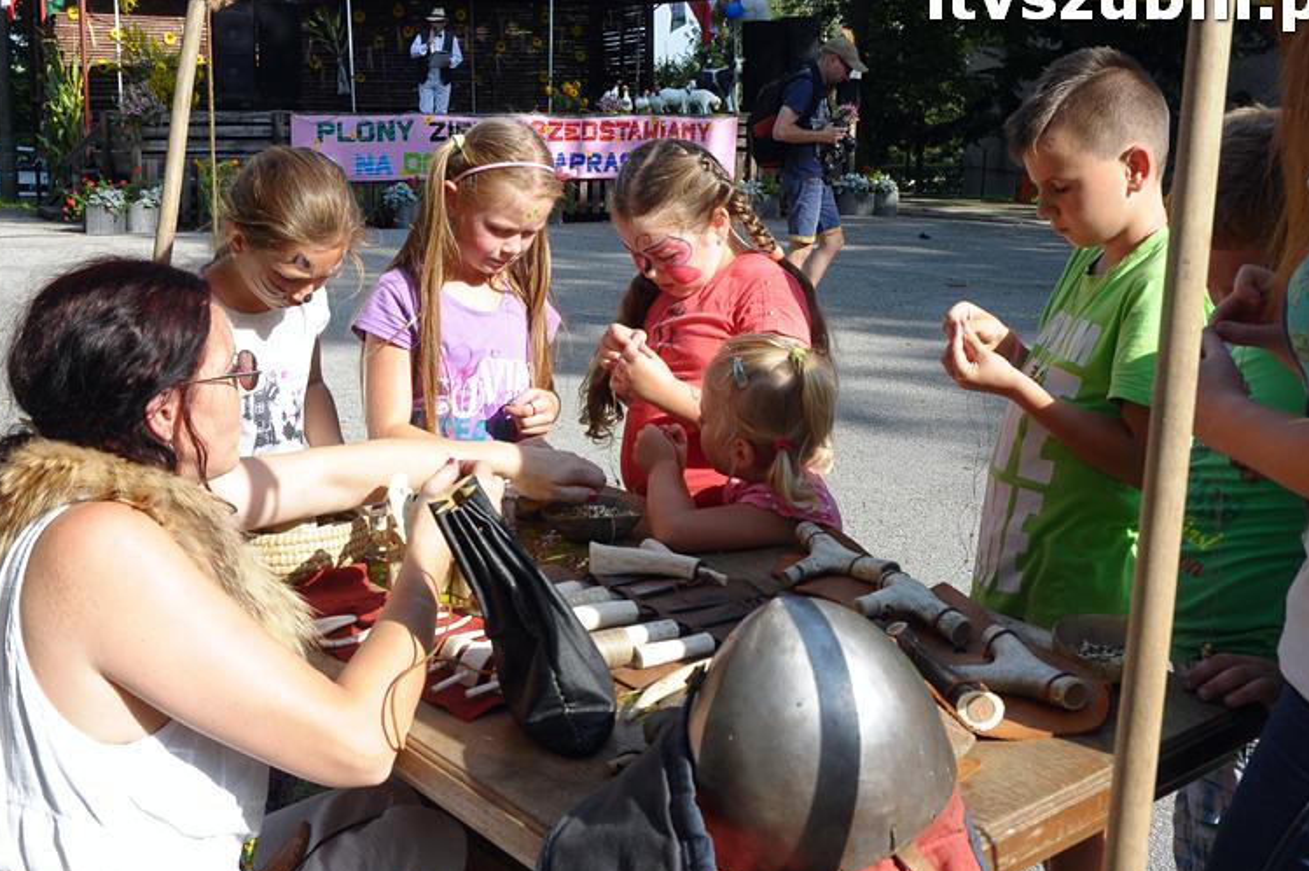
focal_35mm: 43
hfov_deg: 45.9
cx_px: 661
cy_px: 408
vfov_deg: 31.4
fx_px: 1546
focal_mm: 25
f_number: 11
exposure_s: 1/500
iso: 640
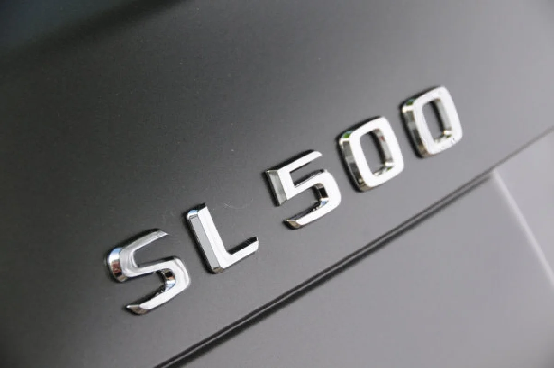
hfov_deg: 14.4
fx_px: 2191
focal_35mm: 142
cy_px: 184
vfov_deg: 9.6
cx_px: 277
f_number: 8
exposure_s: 1/640
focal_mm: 95
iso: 640
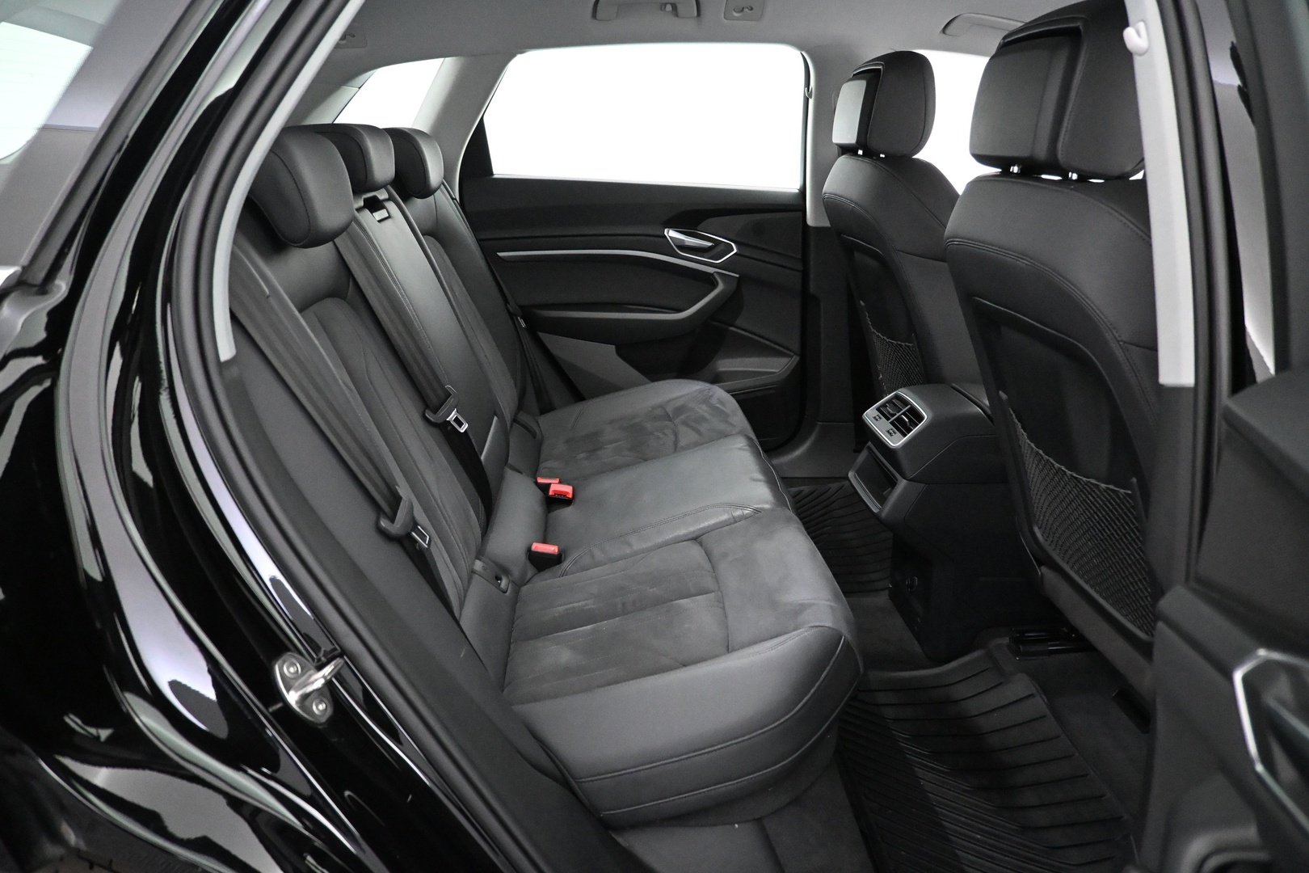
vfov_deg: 53.1
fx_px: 873
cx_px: 654
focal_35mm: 24
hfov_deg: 73.7
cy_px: 436
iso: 7200
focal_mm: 16
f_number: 3.5
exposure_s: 1/60
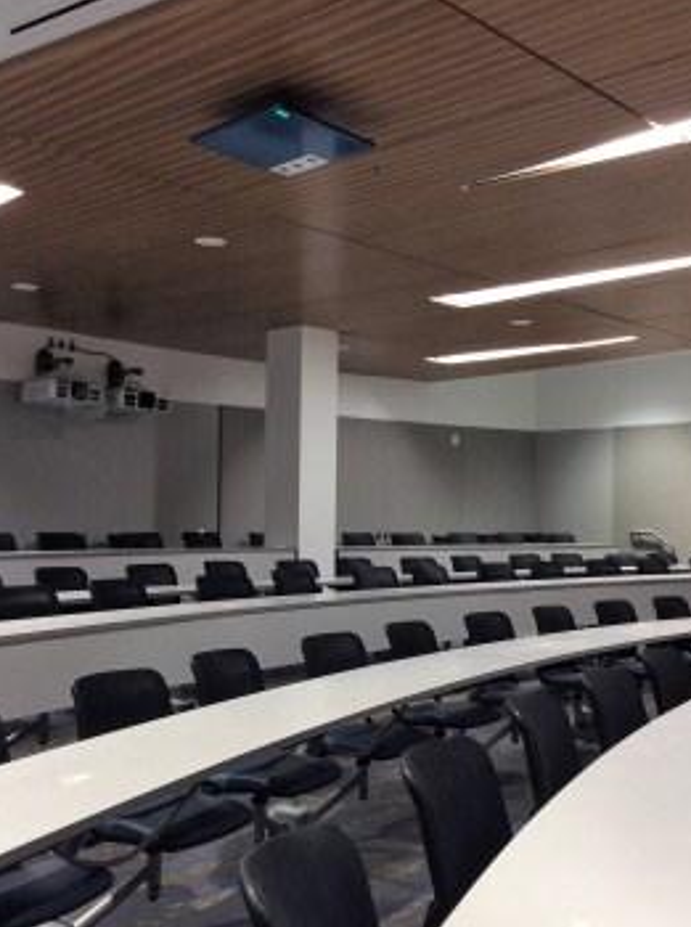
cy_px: 482
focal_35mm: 41
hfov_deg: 35.0
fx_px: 1095
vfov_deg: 45.8
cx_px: 391
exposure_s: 1/24
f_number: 2.4
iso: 80
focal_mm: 3.3
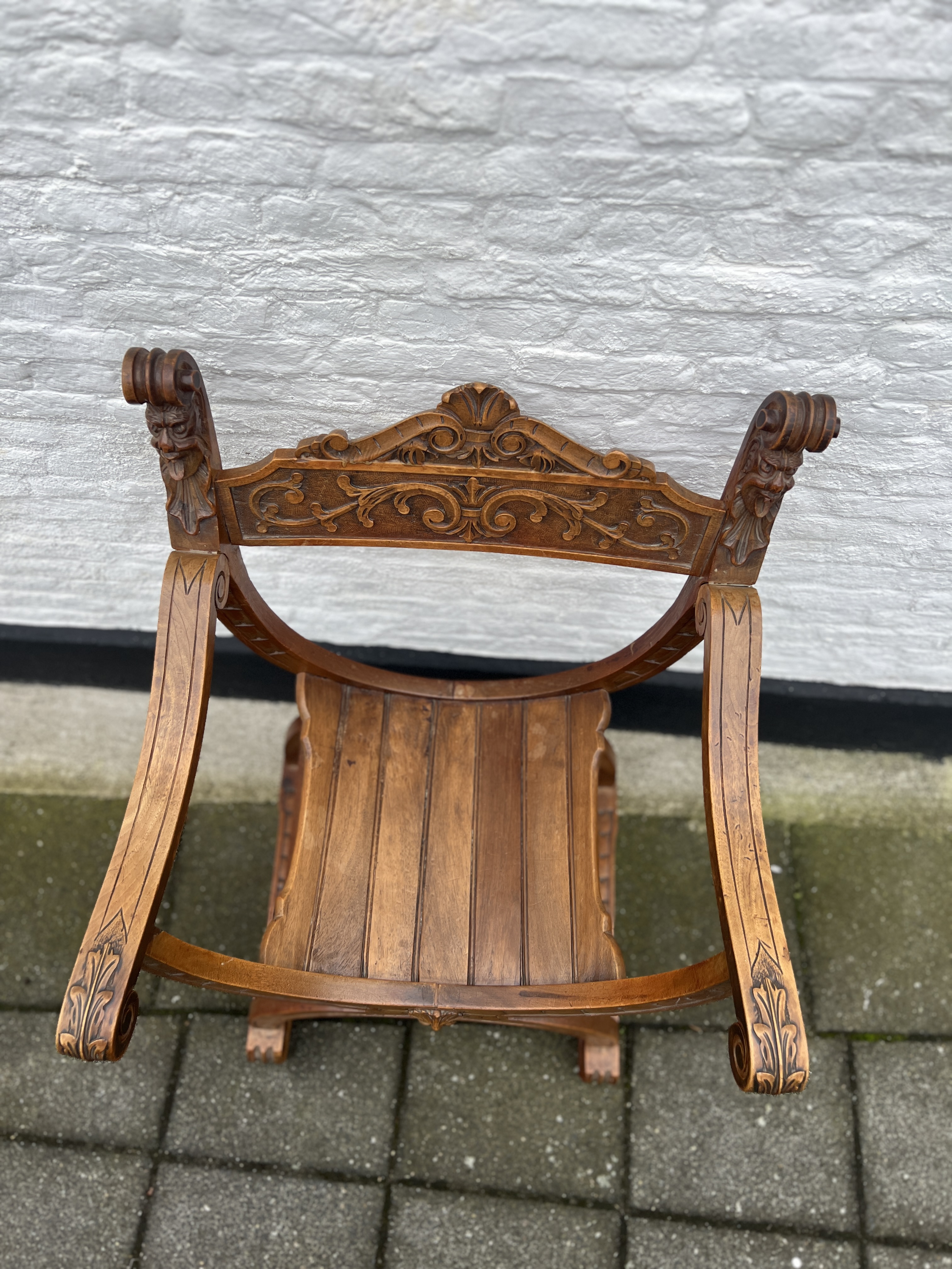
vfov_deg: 67.3
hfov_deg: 53.1
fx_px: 953
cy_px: 634
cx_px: 476
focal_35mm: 26
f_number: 1.5
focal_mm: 5.7
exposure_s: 1/840
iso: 50
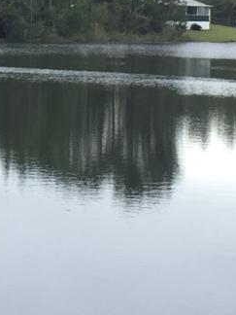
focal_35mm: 179
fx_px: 1627
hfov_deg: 8.2
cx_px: -88
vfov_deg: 10.8
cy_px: -82
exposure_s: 1/166
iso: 32
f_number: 2.2
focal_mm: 4.15
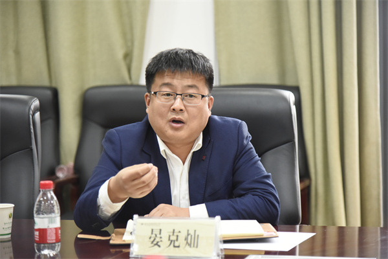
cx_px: 194
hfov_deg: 20.8
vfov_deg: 14.0
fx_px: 1056
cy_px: 130
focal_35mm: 98
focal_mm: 98
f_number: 4
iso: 2200
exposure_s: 1/125
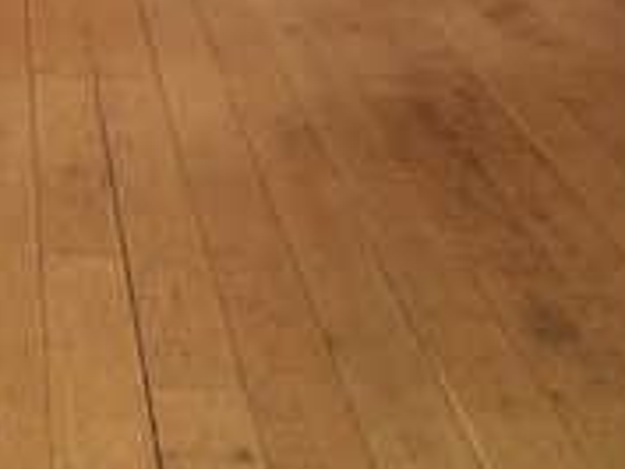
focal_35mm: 105
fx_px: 1897
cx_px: 49
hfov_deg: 18.4
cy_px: -293
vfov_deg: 13.1
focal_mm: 4.15
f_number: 2.2
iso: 160
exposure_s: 1/33
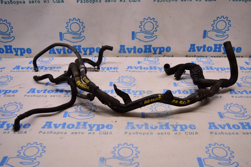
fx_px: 261
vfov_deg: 35.4
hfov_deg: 51.3
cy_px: 84
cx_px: 126
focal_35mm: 38
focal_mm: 25
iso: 1600
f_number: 4
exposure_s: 1/400
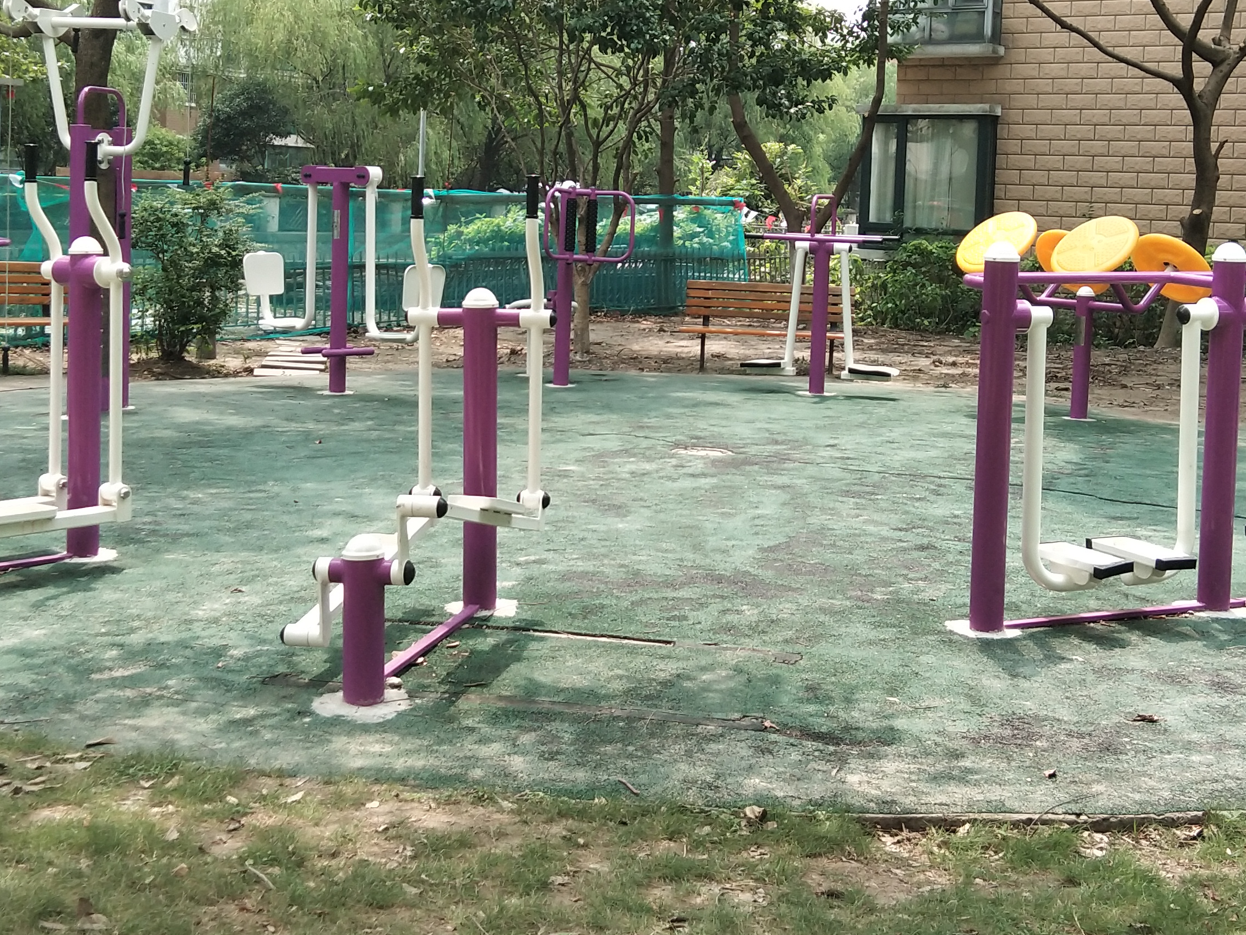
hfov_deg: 33.8
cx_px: 686
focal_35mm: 57
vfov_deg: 25.5
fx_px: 2052
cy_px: 288
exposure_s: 1/305
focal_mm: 3.69
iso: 50
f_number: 2.2
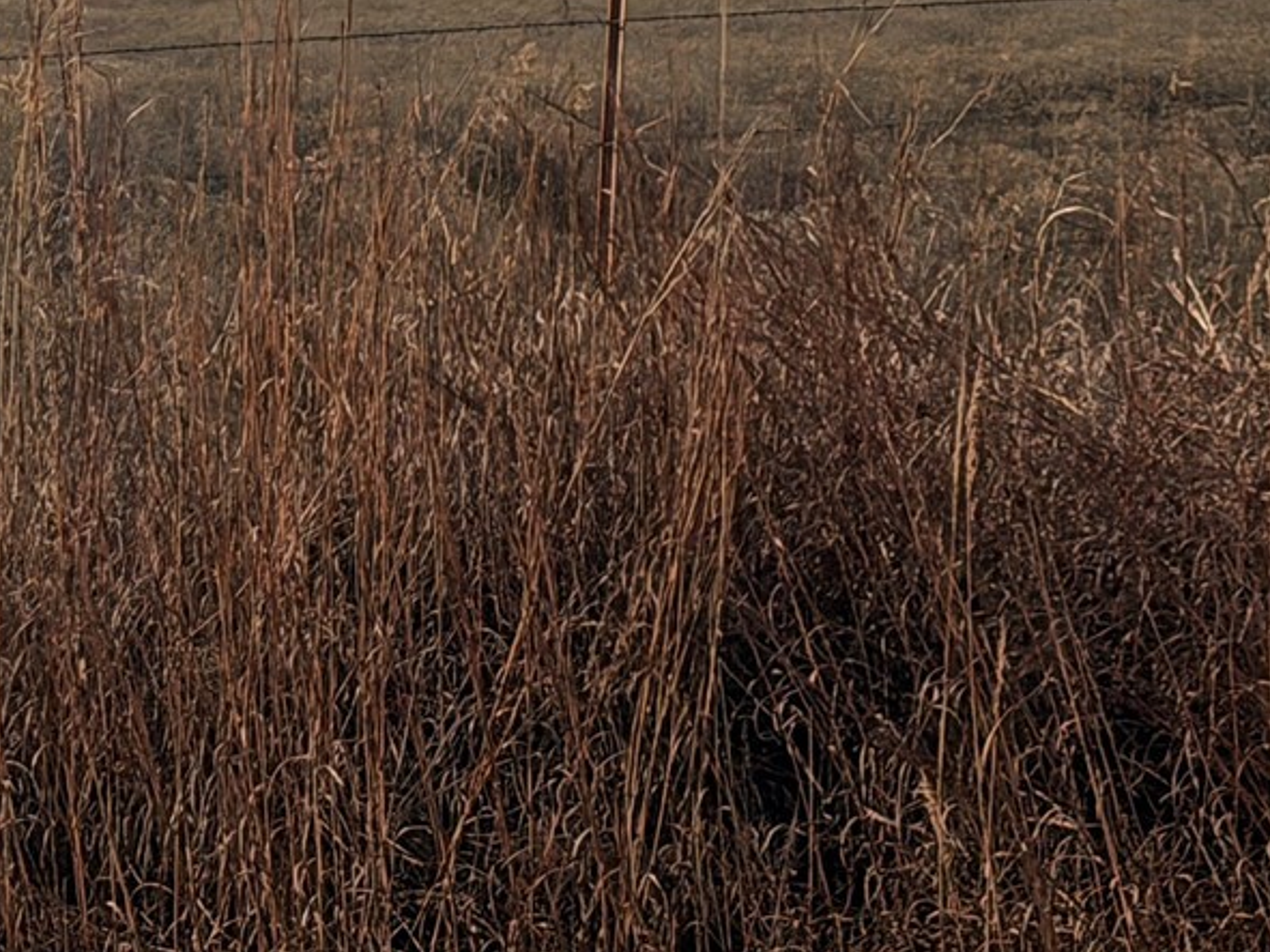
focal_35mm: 156
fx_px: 5722
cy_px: -318
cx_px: -335
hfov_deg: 12.3
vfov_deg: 9.3
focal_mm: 6.76
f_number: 1.78
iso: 64
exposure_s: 1/7874
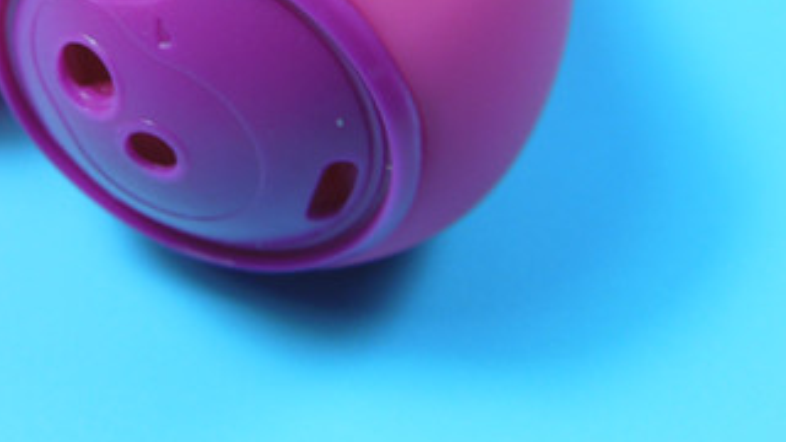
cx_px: 138
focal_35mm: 68
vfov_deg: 16.8
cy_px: -115
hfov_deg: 30.1
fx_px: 1417
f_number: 3.3
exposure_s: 1/50
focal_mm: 4.5
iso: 100
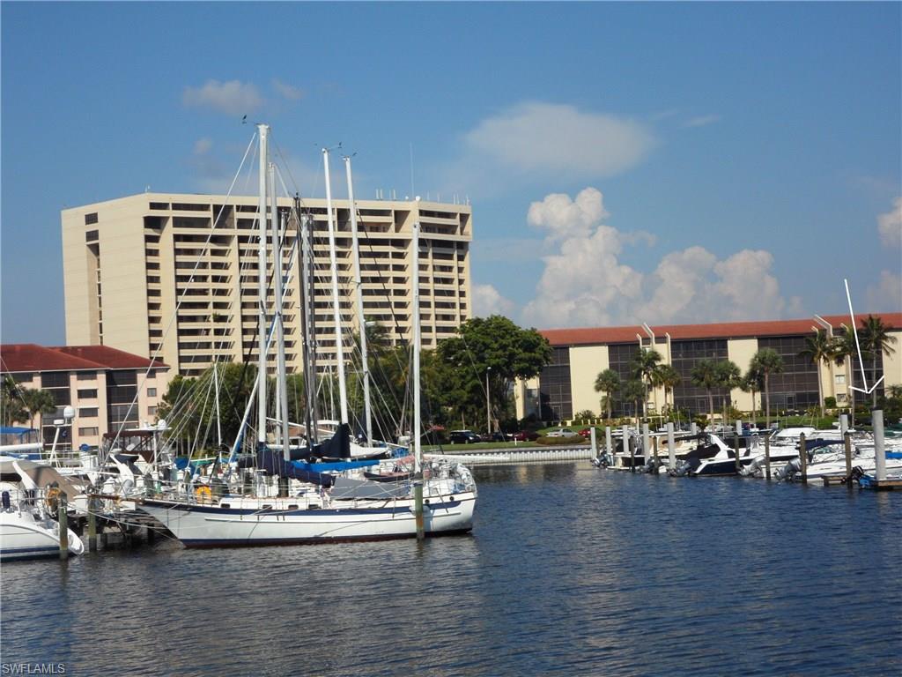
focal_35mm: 65
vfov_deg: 22.6
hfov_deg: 29.8
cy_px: 338
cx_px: 451
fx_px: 1694
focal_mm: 10.6
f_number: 4.3
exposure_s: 1/1500
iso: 80
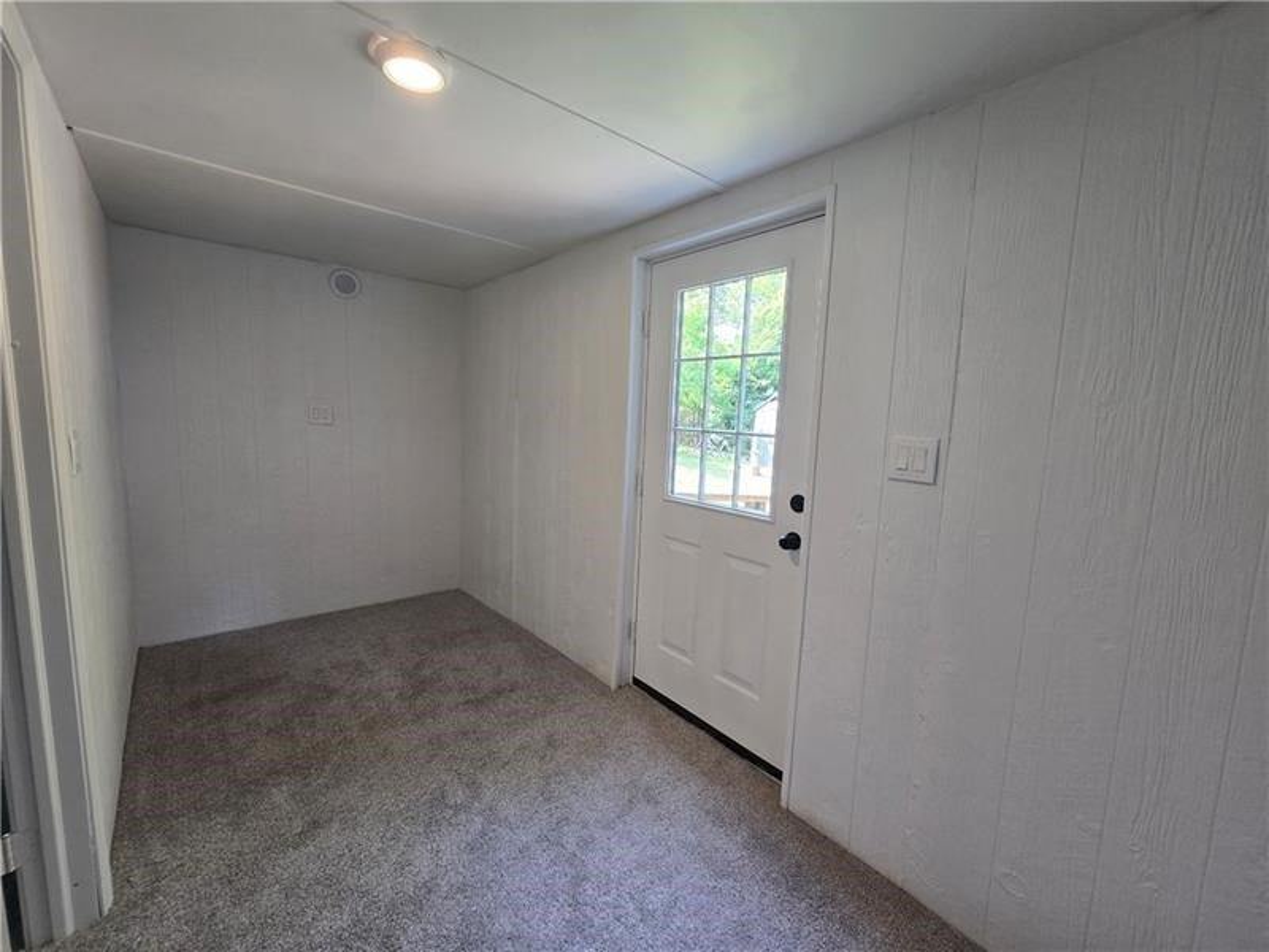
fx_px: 477
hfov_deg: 106.2
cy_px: 476
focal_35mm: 13
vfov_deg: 89.9
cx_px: 634
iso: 100
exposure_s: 1/60
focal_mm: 2.2
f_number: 2.2
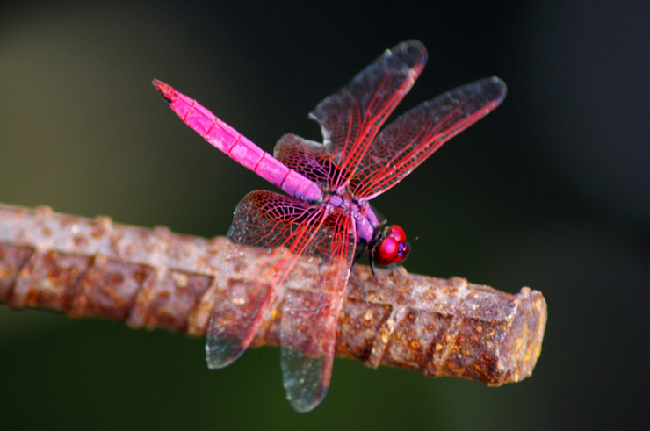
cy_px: 215
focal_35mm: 456
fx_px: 8221
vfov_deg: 3.0
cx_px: 324
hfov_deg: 4.5
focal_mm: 300
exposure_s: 1/40
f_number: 5.6
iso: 400
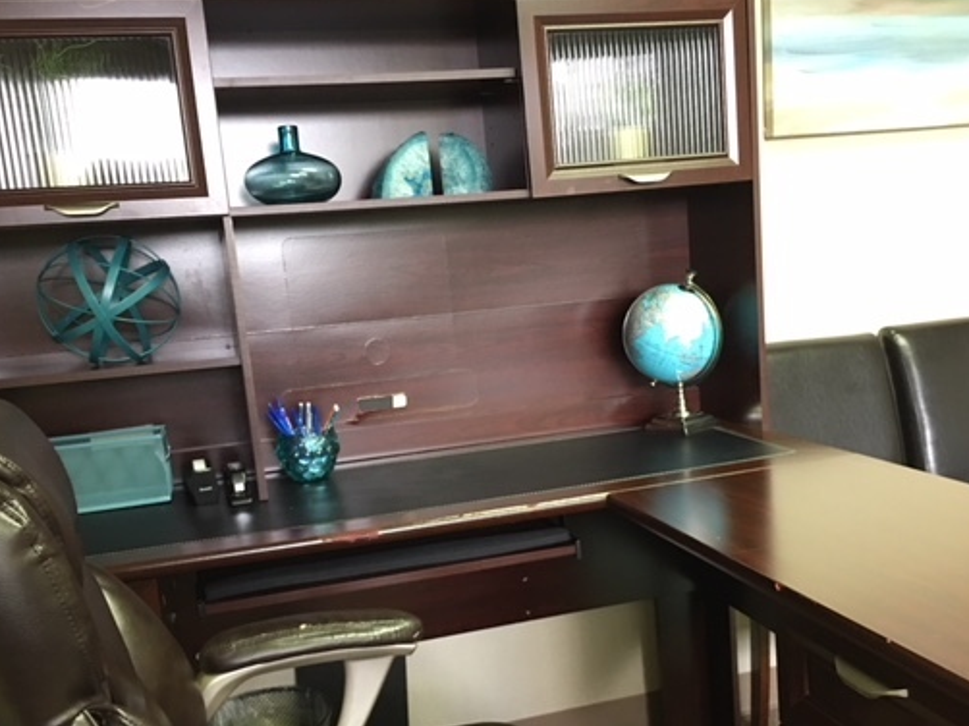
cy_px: 452
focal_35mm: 37
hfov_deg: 50.0
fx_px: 1035
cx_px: 546
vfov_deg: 38.4
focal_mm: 4.15
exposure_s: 1/10
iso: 100
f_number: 2.2
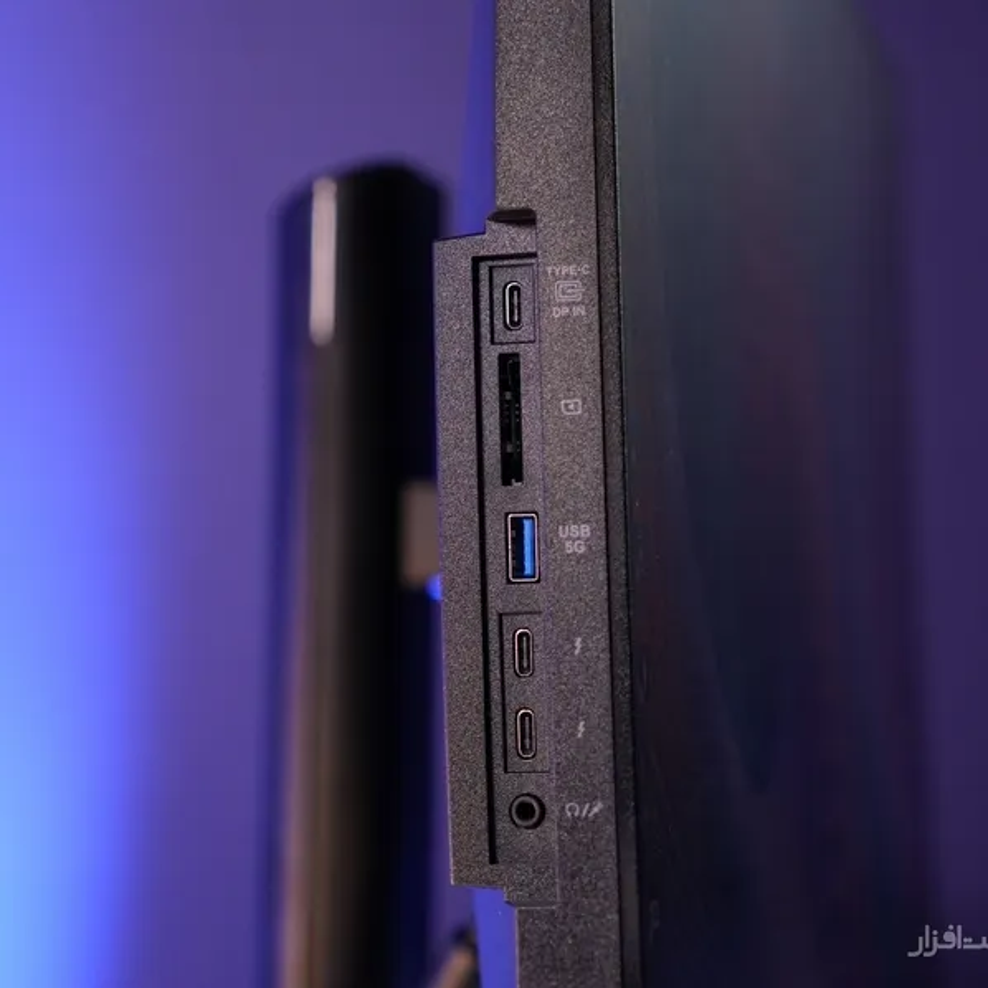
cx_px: 426
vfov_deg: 18.1
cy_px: 494
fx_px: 3100
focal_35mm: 96
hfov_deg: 18.1
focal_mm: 50
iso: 640
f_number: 2.8
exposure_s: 1/80
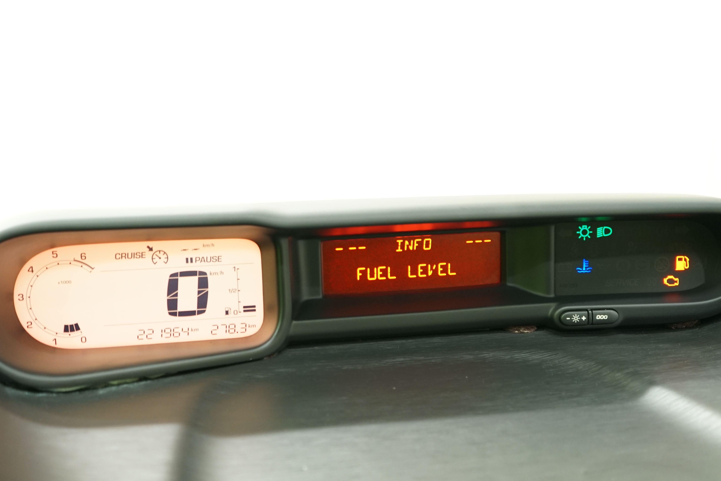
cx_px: 337
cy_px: 319
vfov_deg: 29.1
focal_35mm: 46
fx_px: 921
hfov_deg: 42.7
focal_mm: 32
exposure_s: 1/13
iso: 800
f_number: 4
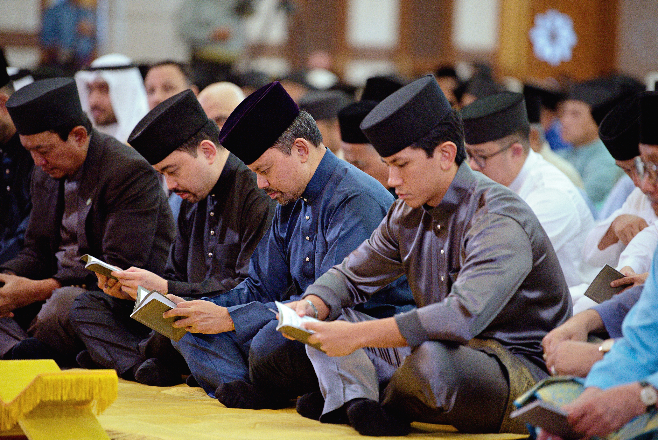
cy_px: 220
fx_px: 3657
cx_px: 329
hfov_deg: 10.3
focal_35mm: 200
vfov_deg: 6.9
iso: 2500
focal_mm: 200
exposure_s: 1/160
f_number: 2.8
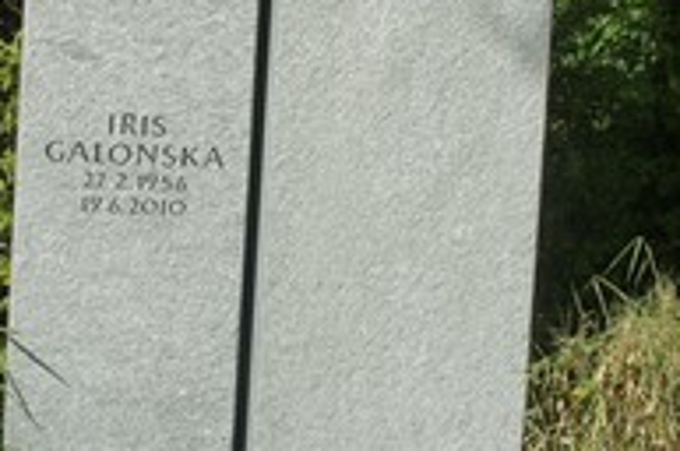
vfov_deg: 15.8
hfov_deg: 23.7
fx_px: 1622
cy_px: 148
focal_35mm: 86
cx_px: 349
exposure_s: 1/320
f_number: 8
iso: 200
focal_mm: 24
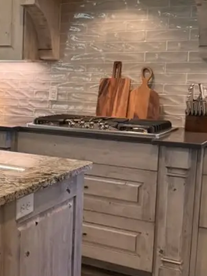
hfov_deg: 23.4
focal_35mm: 60
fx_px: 479
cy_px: 135
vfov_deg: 32.2
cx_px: 3
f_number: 1.78
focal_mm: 6.76
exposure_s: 1/120
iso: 250
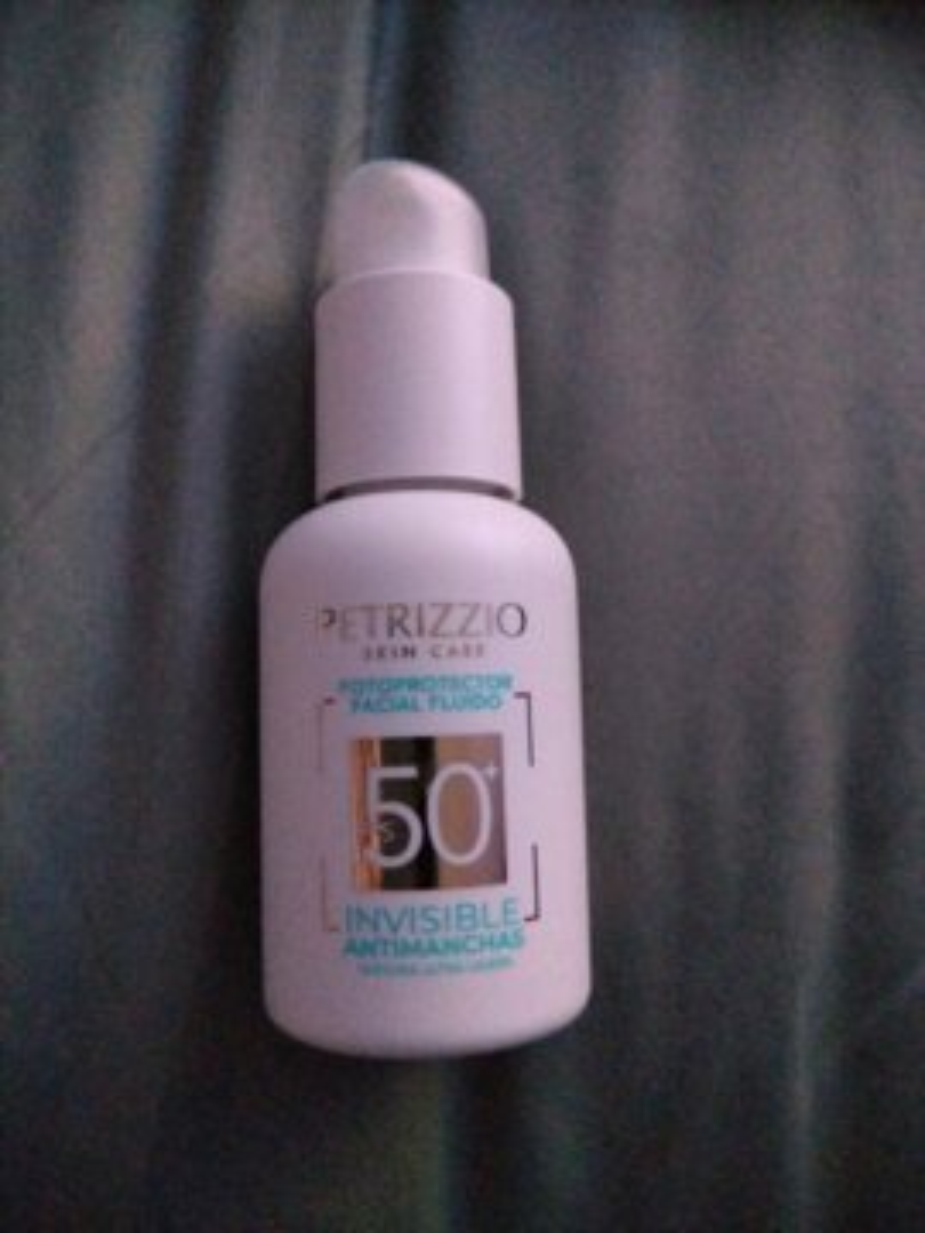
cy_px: 616
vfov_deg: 67.3
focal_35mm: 26
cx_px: 462
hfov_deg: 53.1
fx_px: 926
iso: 1550
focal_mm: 4.7
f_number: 1.8
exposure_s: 1/16.7
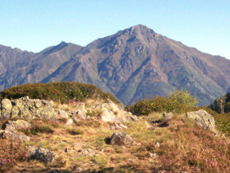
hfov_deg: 19.0
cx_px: 157
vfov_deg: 14.2
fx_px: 684
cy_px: 154
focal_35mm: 103
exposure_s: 1/536
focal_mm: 5.9
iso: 100
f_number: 4.5
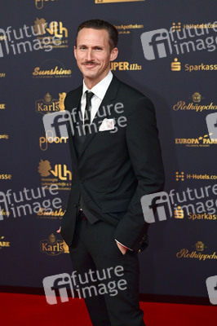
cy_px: 163
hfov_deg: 19.4
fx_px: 634
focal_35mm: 70
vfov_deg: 28.9
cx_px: 108
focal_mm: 70
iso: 2000
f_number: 6.3
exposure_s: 1/200
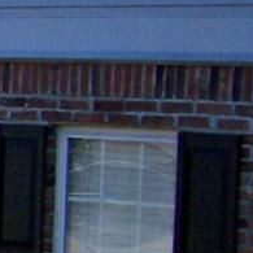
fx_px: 1976
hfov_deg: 6.2
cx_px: -710
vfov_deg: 7.3
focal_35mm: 239
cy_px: 143
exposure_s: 1/800
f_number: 2.8
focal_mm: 5.85
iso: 80
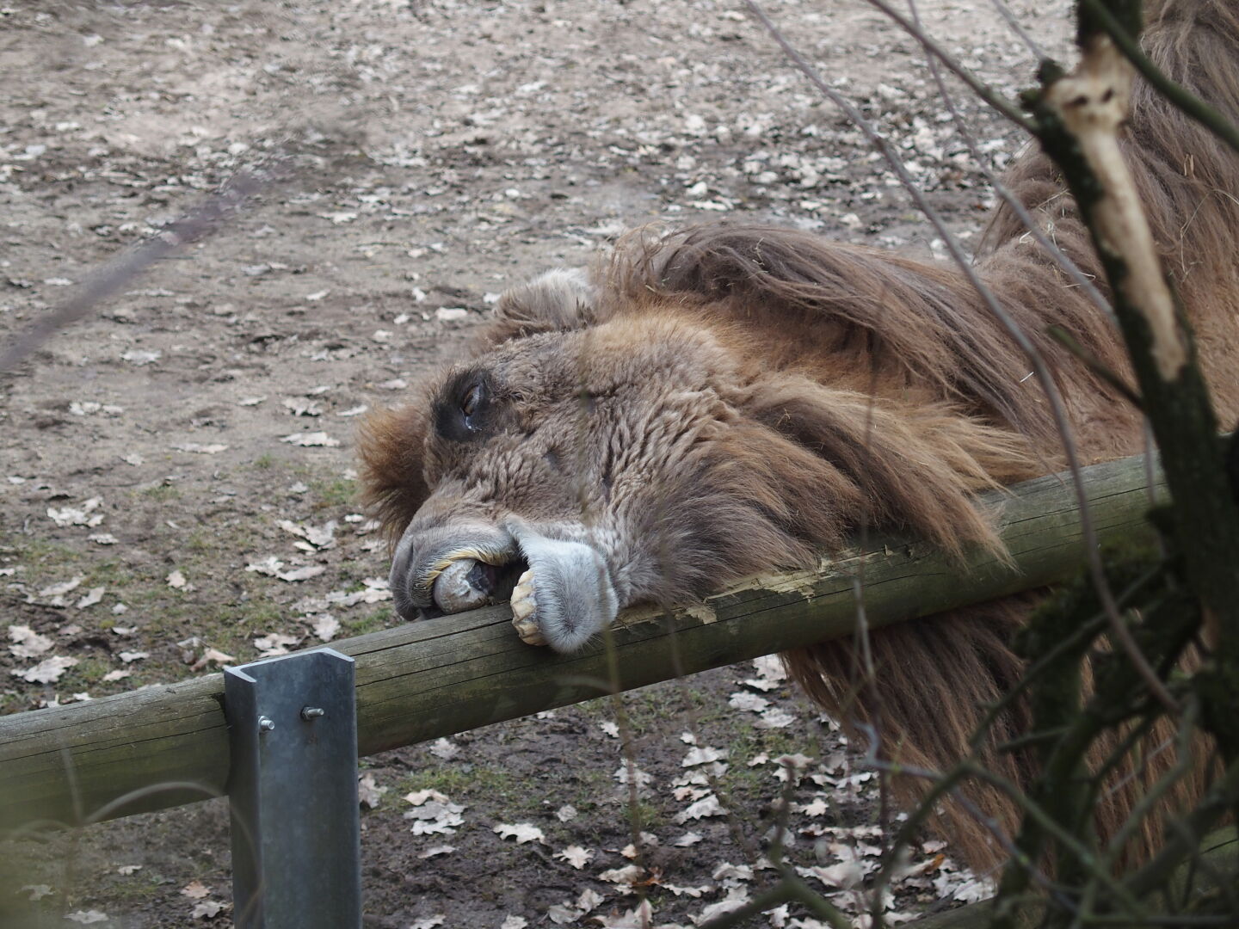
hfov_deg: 15.9
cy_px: 464
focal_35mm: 124
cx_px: 620
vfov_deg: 12.0
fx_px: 4438
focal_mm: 26.2
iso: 100
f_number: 3.2
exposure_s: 1/250
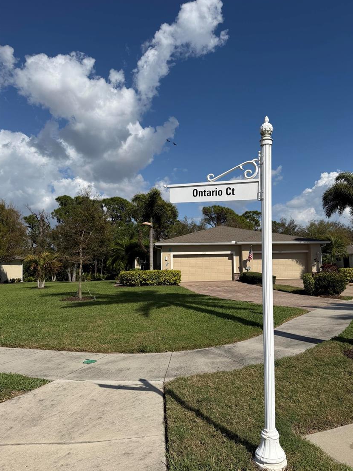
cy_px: 245
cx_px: 189
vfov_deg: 67.3
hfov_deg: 53.0
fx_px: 354
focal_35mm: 26
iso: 80
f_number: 1.78
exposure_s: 1/9091
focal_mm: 6.76
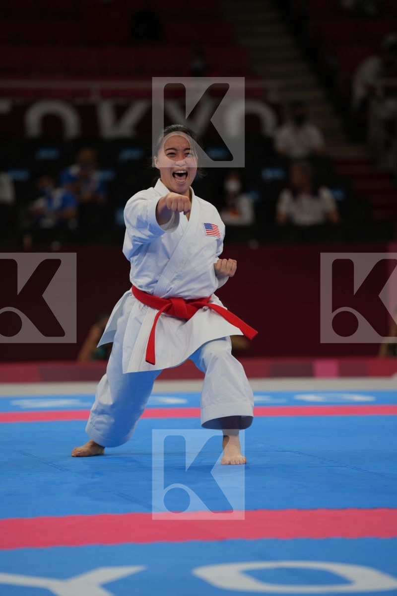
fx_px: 3308
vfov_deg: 10.3
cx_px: 198
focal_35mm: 200
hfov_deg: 6.9
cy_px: 298
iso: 200
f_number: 2.8
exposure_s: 1/500
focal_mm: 200
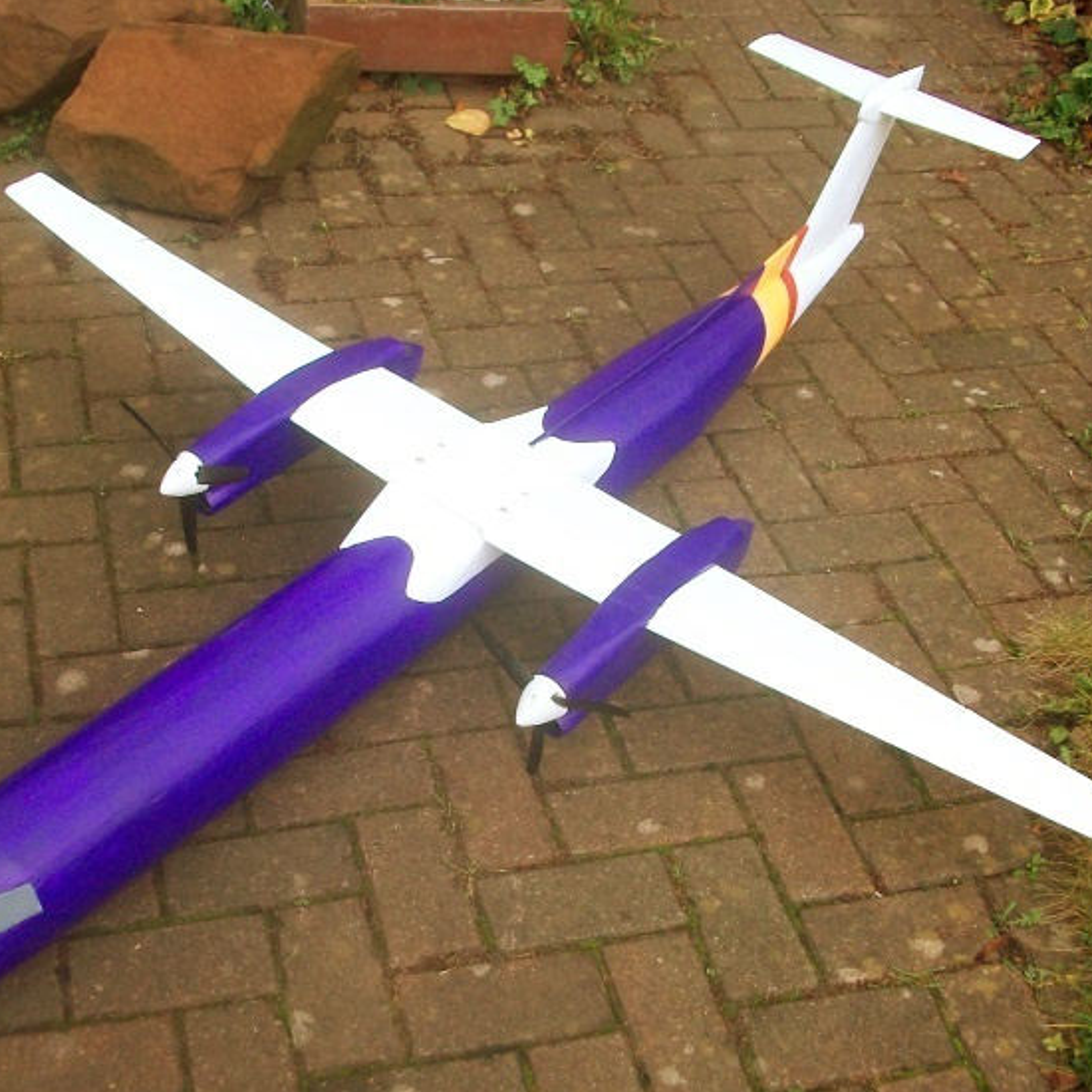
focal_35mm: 41
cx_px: 451
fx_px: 1463
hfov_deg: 40.8
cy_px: 544
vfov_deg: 40.9
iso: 80
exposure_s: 1/125
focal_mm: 5.7
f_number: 2.8
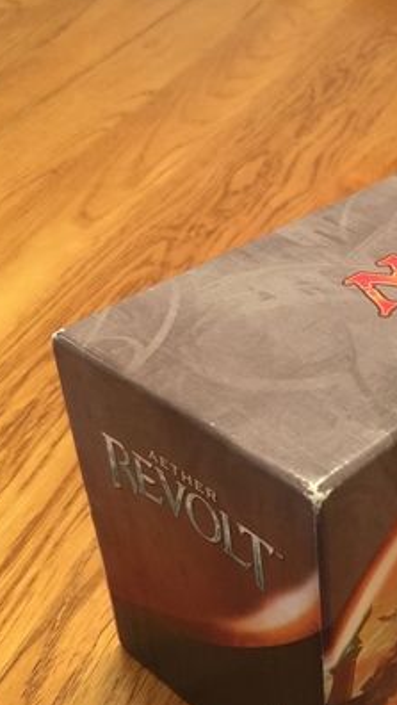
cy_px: 390
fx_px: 954
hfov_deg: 22.6
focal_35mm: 51
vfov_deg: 40.5
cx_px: 402
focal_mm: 4.15
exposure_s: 1/10
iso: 100
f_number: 2.2
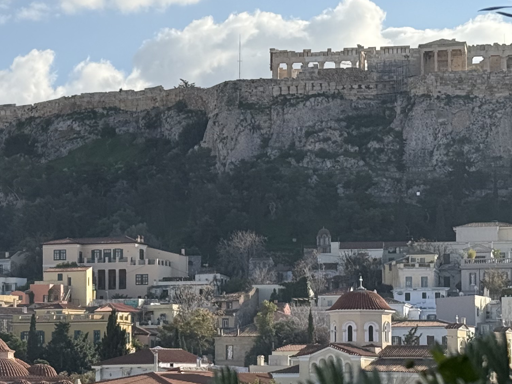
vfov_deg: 11.5
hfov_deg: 14.9
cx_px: -45
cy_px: 294
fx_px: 1908
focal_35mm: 129
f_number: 1.78
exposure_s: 1/5208
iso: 64
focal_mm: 6.76
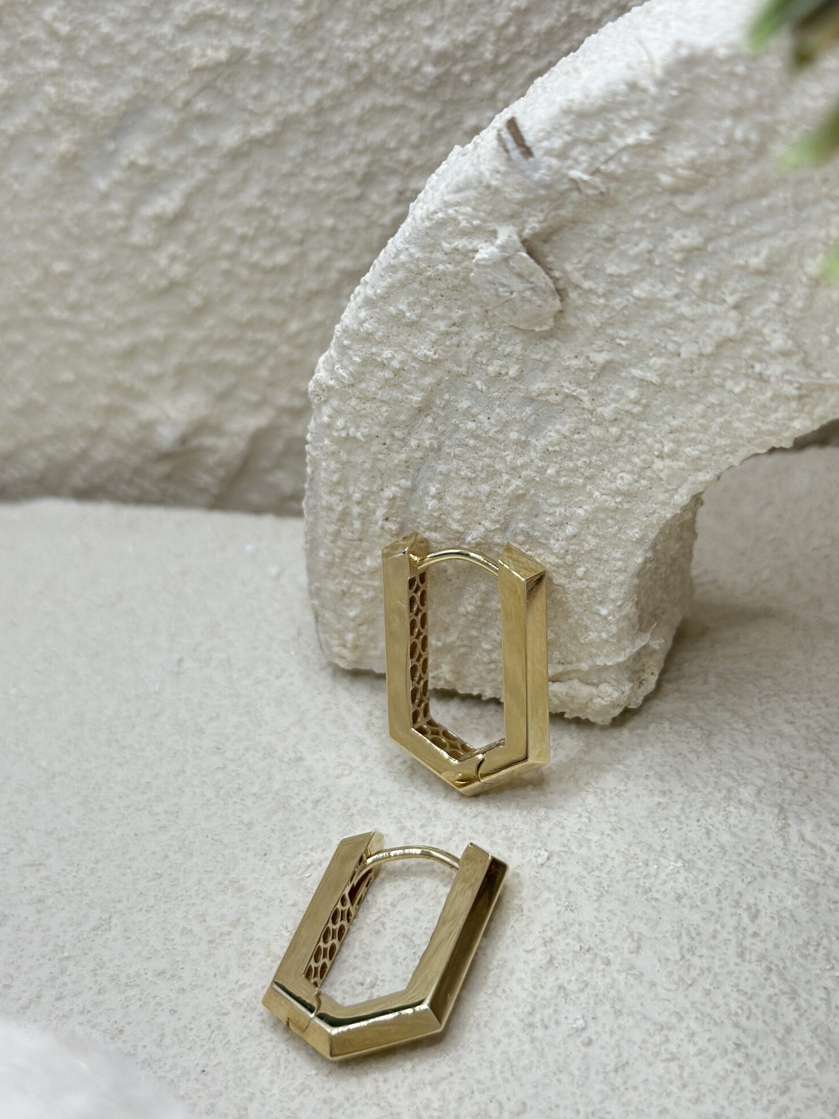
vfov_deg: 30.6
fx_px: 2035
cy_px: 678
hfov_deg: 23.3
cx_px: 453
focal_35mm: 63
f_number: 1.78
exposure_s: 1/642
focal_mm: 6.86
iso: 80
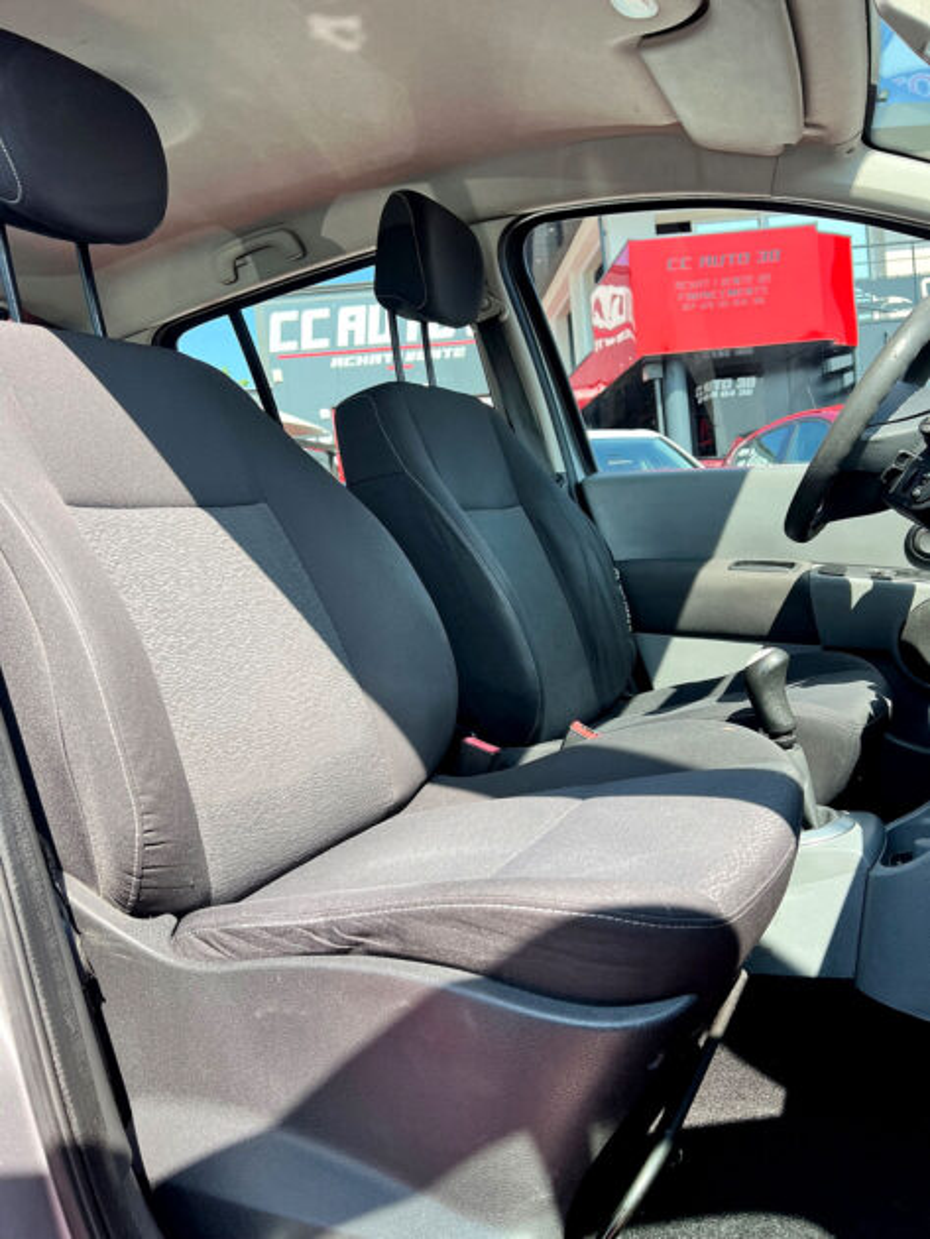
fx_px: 931
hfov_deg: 53.1
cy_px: 620
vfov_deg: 67.3
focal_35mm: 26
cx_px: 465
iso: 50
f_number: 1.5
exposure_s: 1/758
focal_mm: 5.7
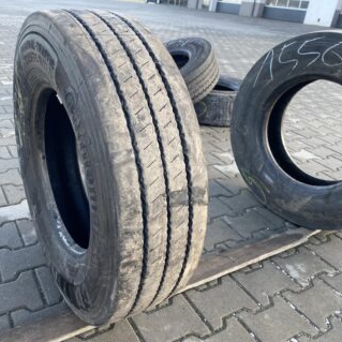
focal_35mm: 31
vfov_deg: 52.5
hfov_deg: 52.3
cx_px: 143
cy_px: 171
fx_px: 347
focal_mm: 4.25
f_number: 1.8
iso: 40
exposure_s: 1/122
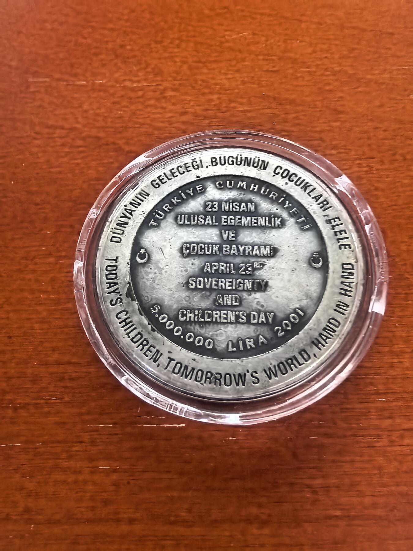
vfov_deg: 71.6
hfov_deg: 56.8
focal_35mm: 24
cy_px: 276
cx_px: 206
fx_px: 382
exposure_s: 1/25
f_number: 2.2
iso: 800
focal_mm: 1.68
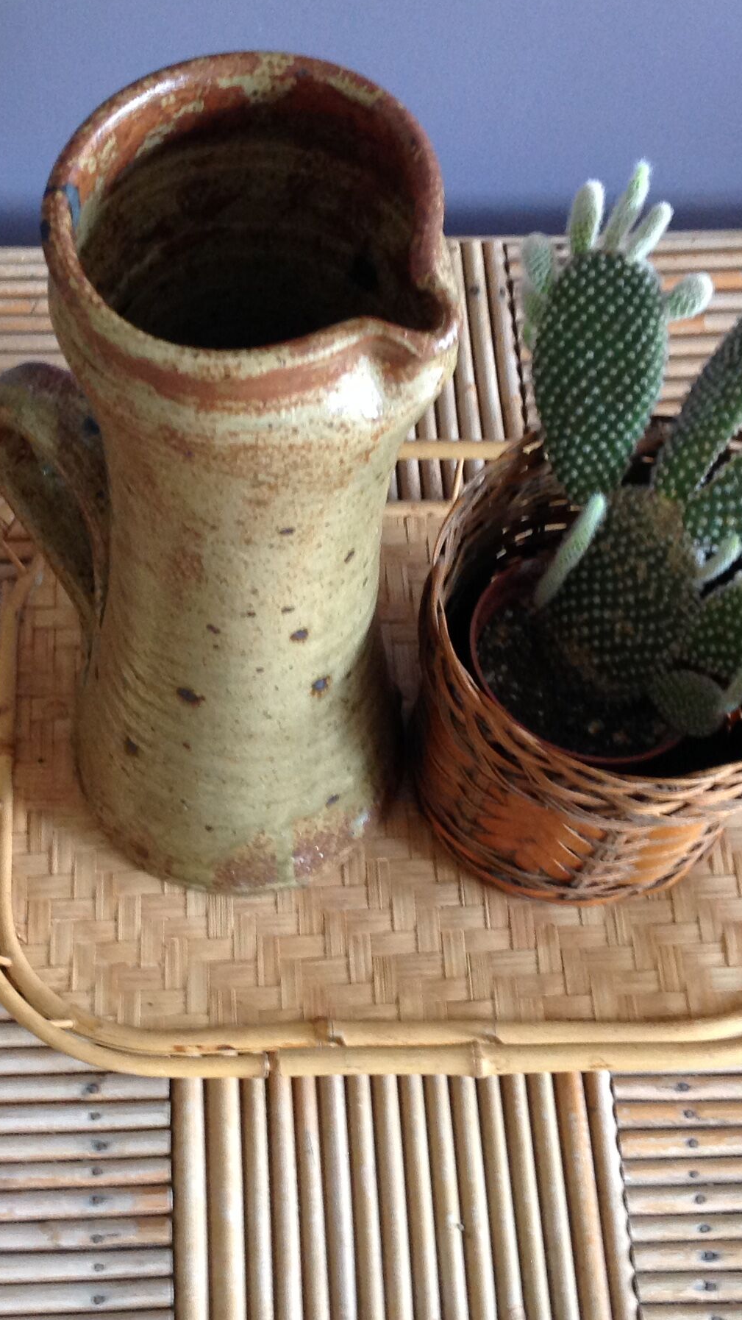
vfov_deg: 37.8
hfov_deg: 21.7
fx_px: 1924
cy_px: 680
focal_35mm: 55
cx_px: 242
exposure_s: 1/15
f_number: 2.4
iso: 160
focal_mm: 4.28
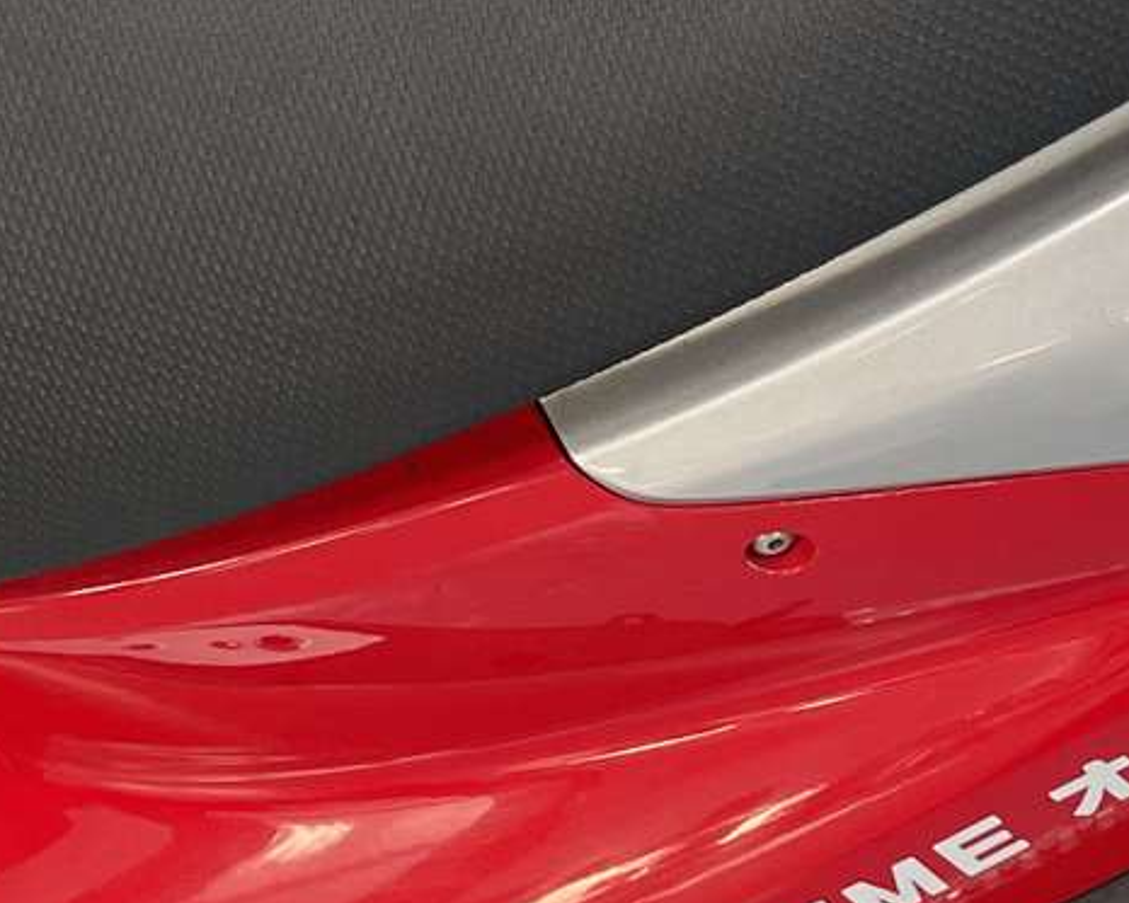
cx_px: 1071
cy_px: -395
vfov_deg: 13.4
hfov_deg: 17.3
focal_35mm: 109
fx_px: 3643
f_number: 1.6
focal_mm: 4.2
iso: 125
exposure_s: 1/100
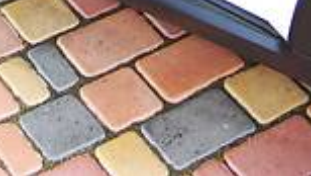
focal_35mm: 147
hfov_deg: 14.6
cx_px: 85
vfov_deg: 7.3
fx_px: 1213
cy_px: -360
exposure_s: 1/60
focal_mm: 18
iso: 400
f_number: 3.5
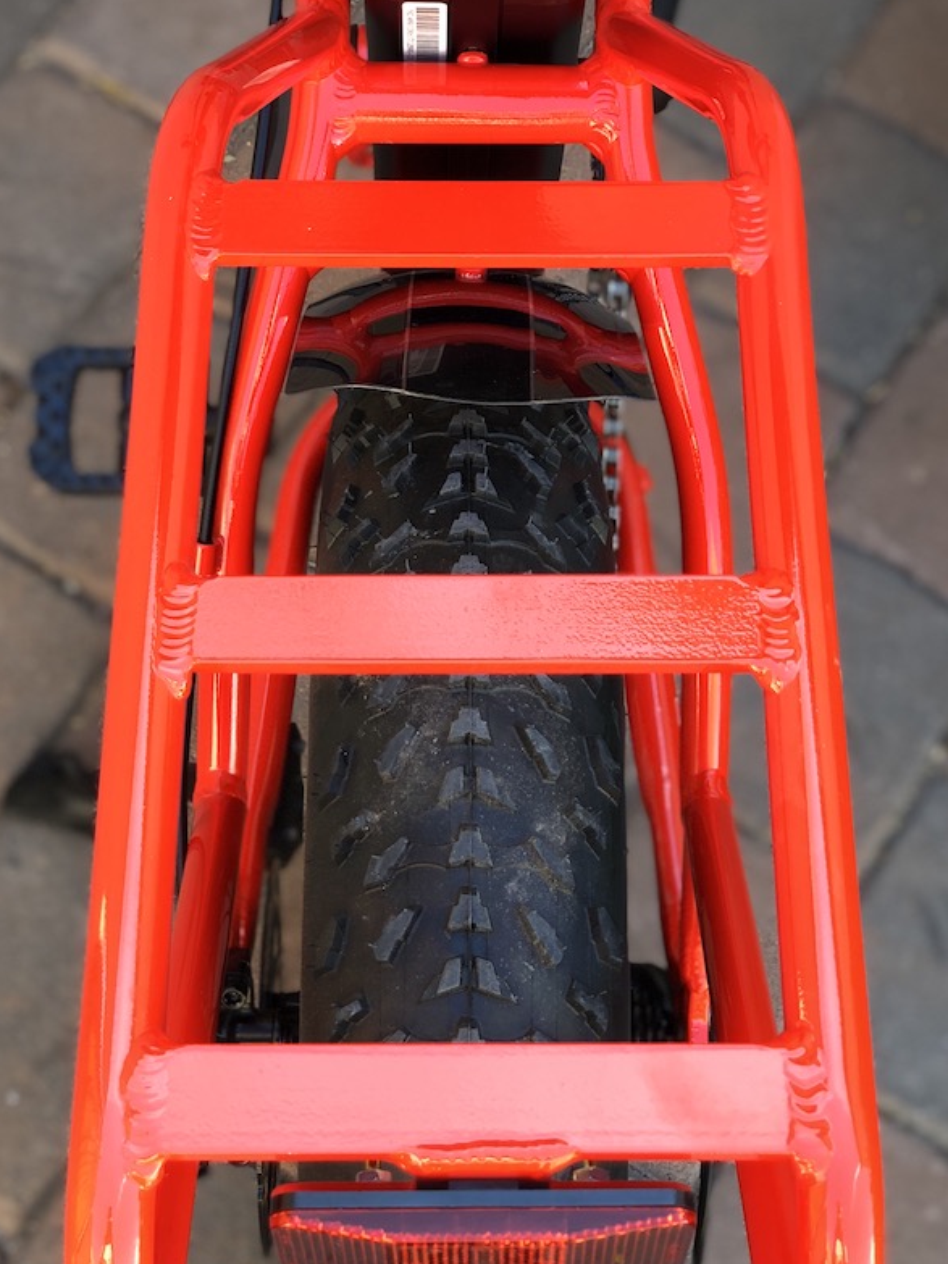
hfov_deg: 21.6
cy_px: 739
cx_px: 433
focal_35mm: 68
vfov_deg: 28.5
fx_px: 2484
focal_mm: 6
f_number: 2.4
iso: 32
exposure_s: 1/60
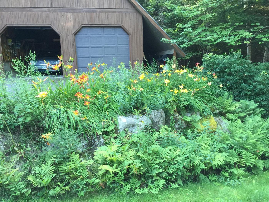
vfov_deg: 48.2
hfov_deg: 61.7
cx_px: 134
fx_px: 225
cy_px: 101
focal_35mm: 29
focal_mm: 4.15
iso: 40
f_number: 2.2
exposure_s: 1/30
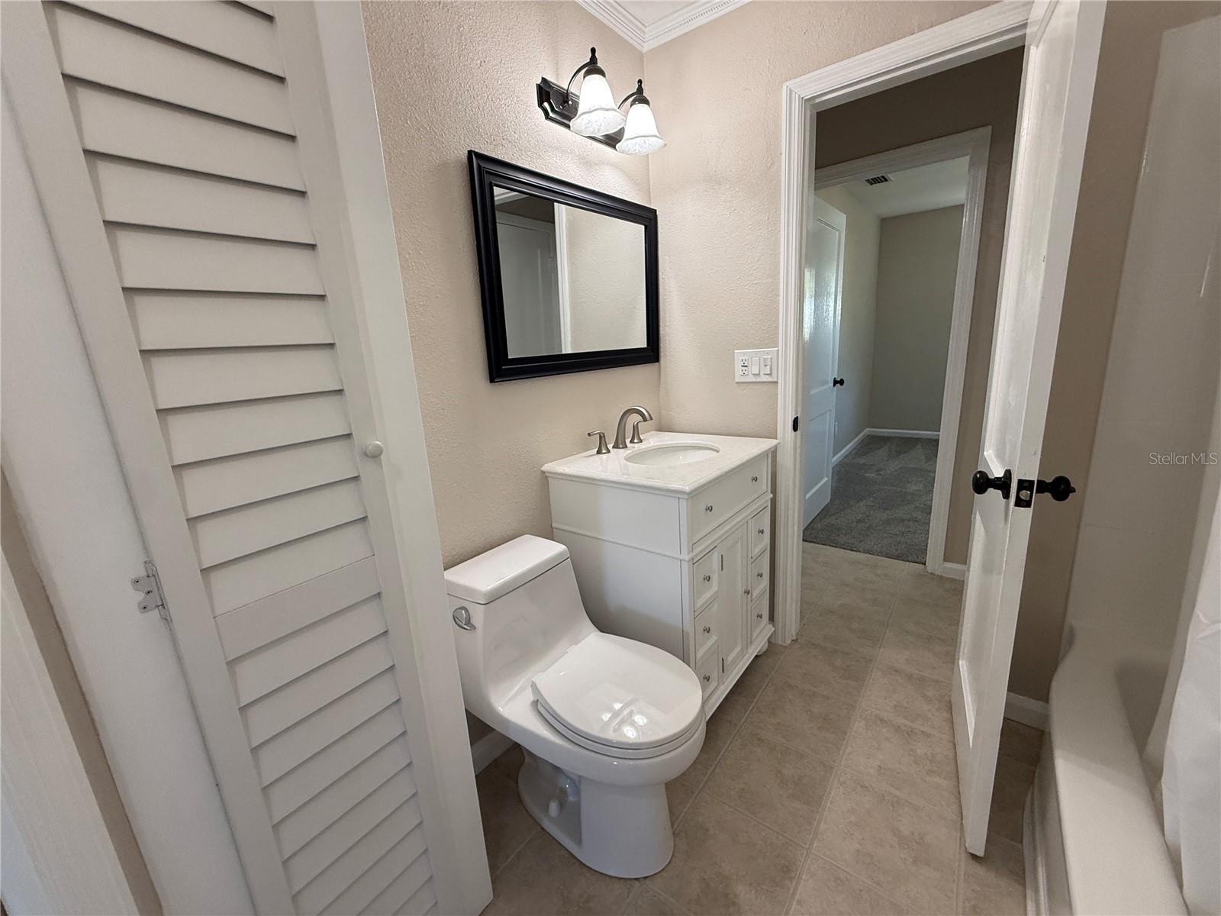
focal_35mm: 14
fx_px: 494
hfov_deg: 102.1
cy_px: 458
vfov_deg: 85.7
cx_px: 610
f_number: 2.2
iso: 250
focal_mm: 2.22
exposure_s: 1/120
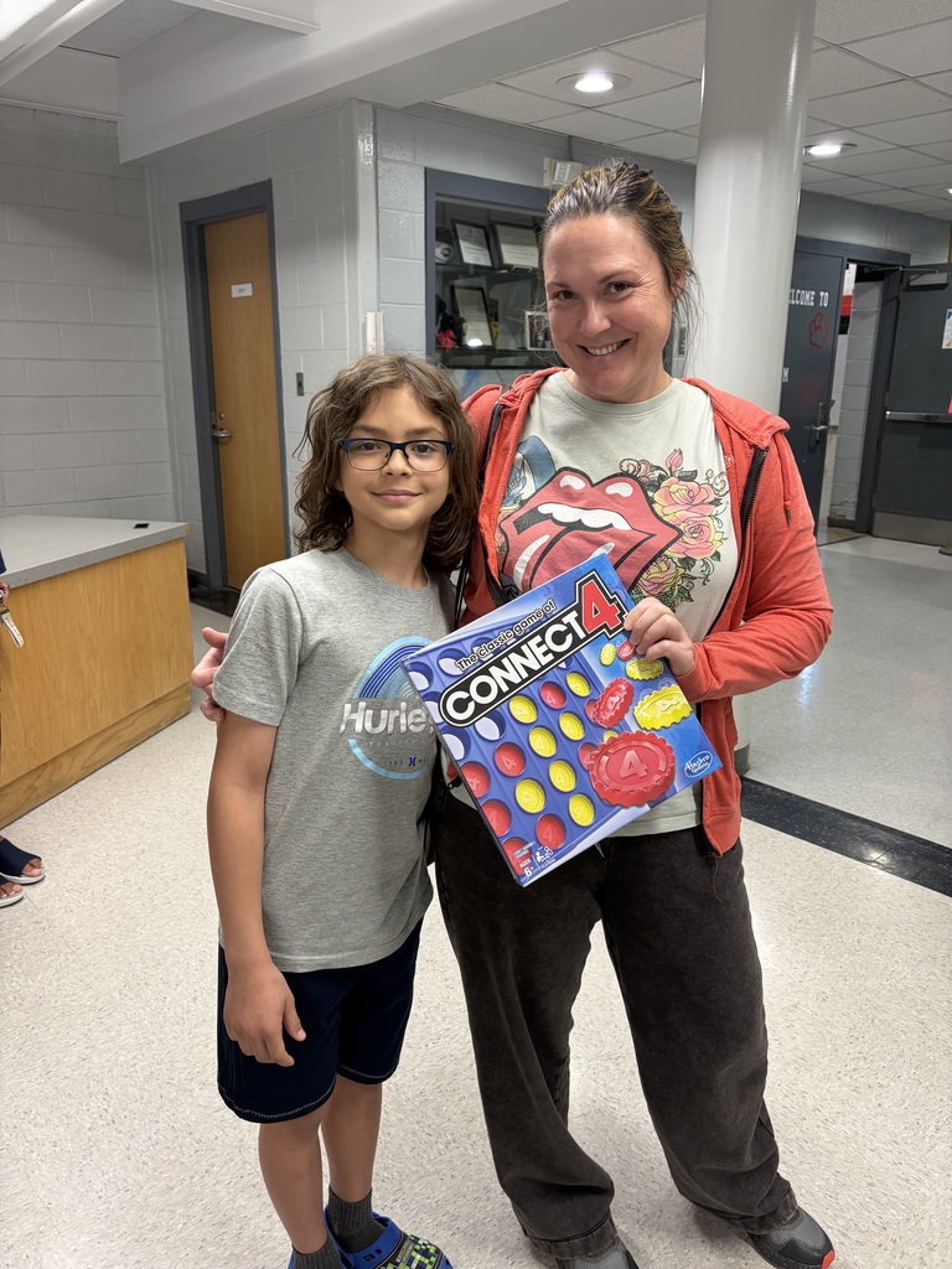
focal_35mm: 26
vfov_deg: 67.3
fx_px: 953
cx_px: 476
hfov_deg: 53.1
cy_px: 634
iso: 80
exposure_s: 1/60
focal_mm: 5.96
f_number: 1.6
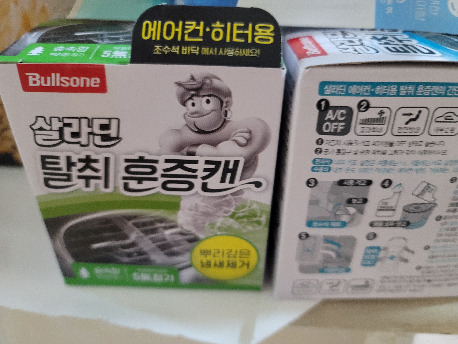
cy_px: 172
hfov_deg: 69.4
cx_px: 229
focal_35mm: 25
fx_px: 331
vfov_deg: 54.9
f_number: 1.8
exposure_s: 1/30
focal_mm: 7
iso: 640
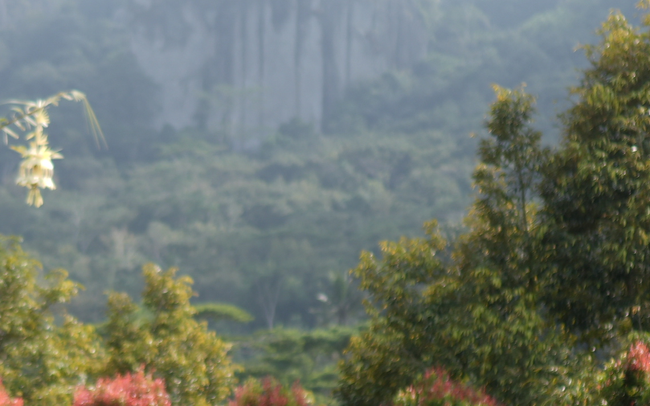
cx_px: 56
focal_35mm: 144
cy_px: 386
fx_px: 2551
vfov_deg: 9.1
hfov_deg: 14.4
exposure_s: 1/2000
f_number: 1.4
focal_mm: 35
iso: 64
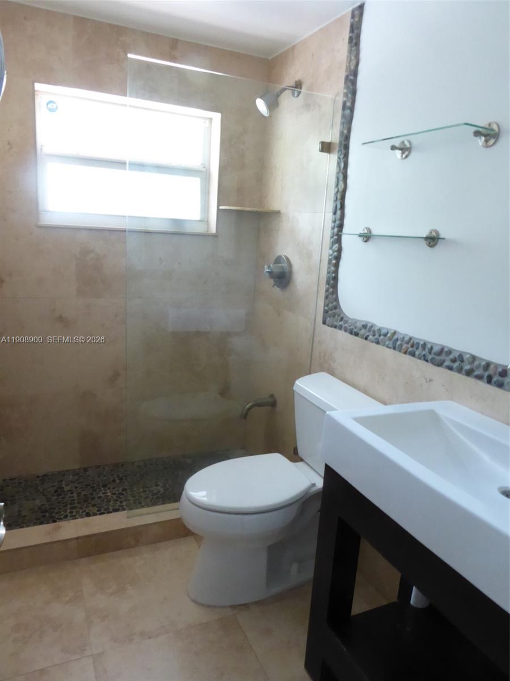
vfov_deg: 71.6
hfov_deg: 56.8
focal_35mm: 24
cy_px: 340
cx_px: 255
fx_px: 471
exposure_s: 1/4
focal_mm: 4.3
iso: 800
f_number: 5.6
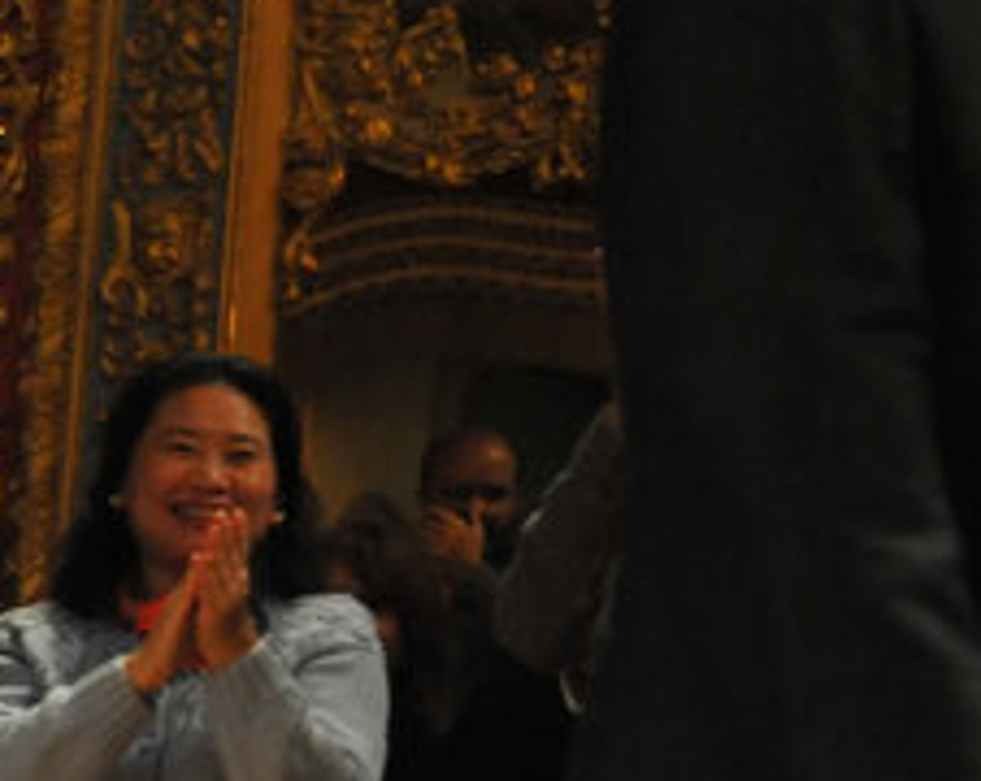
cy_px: 39
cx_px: 1485
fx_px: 4956
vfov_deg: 9.0
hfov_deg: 10.9
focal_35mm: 171
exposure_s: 1/160
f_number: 5
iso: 4000
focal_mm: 38
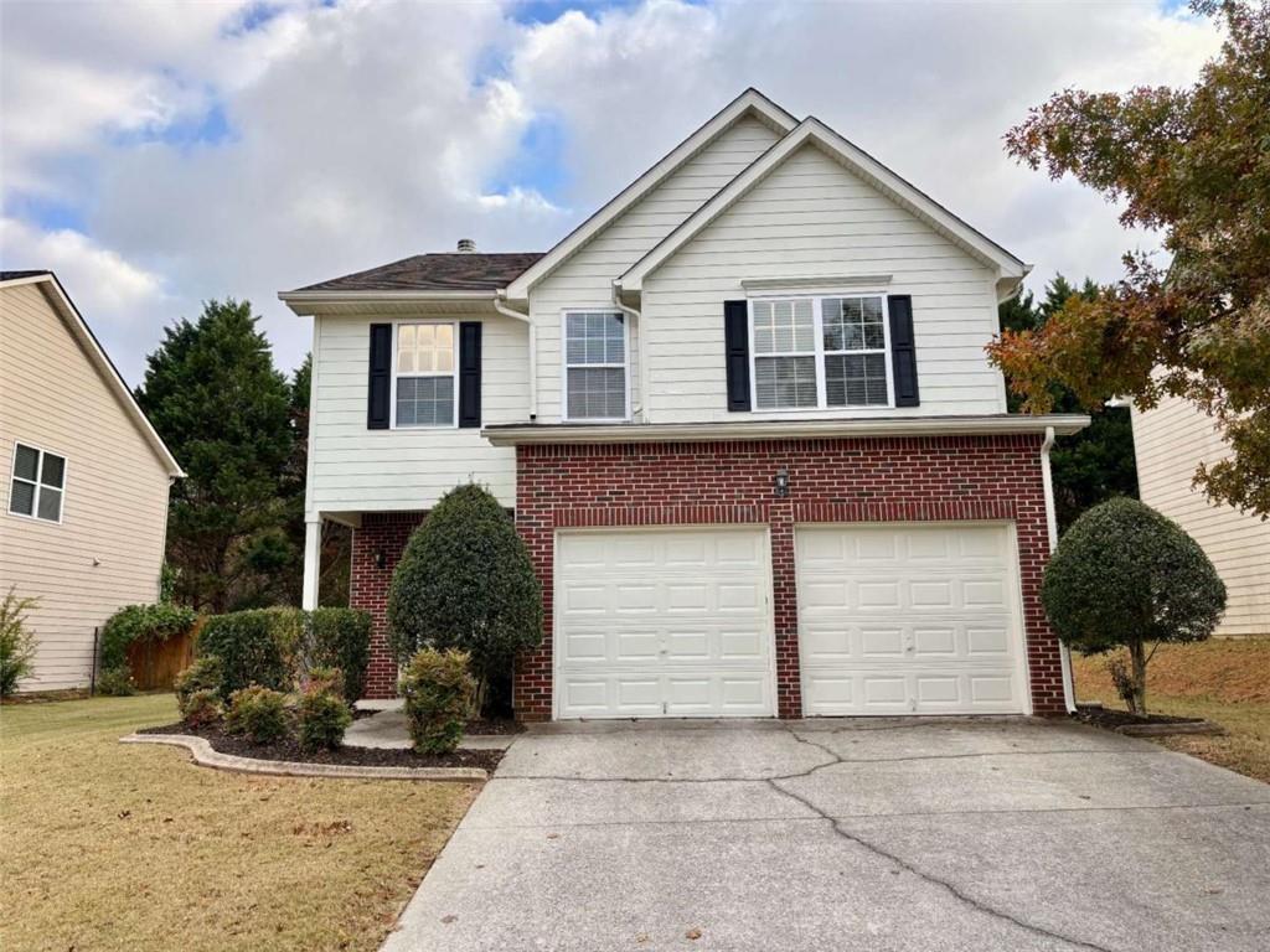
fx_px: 954
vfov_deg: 53.1
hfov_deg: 67.3
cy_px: 476
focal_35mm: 26
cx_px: 635
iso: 50
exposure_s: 1/604
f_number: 1.6
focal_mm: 5.96
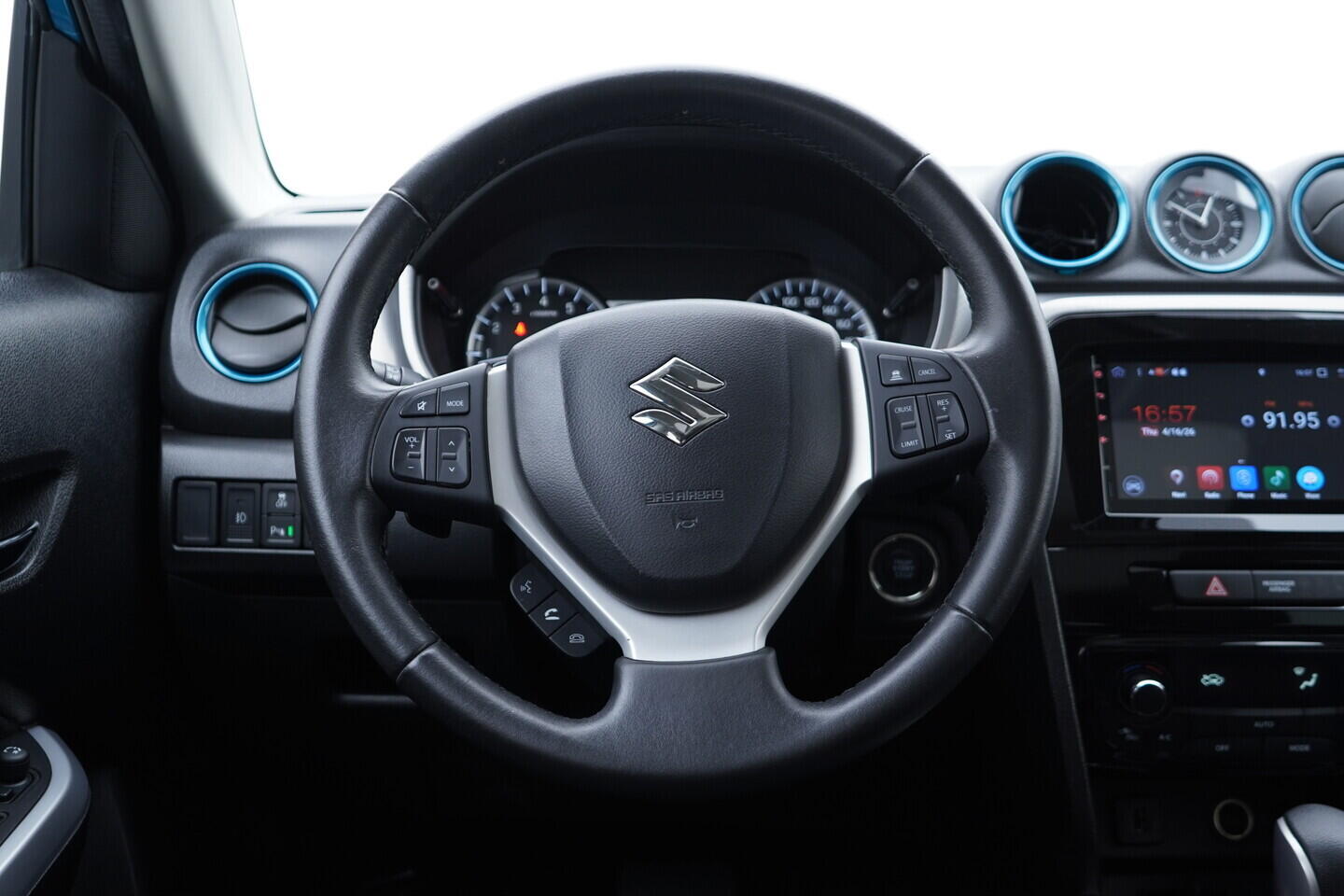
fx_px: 1344
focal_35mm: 36
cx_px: 672
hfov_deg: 53.1
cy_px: 448
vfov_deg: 36.9
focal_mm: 24
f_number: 2.8
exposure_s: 1/40
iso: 250
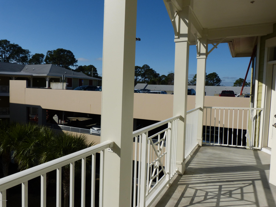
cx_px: 138
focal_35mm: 25
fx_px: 199
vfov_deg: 54.9
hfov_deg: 69.4
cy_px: 104
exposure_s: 1/1600
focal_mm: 4.5
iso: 100
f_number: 4.5
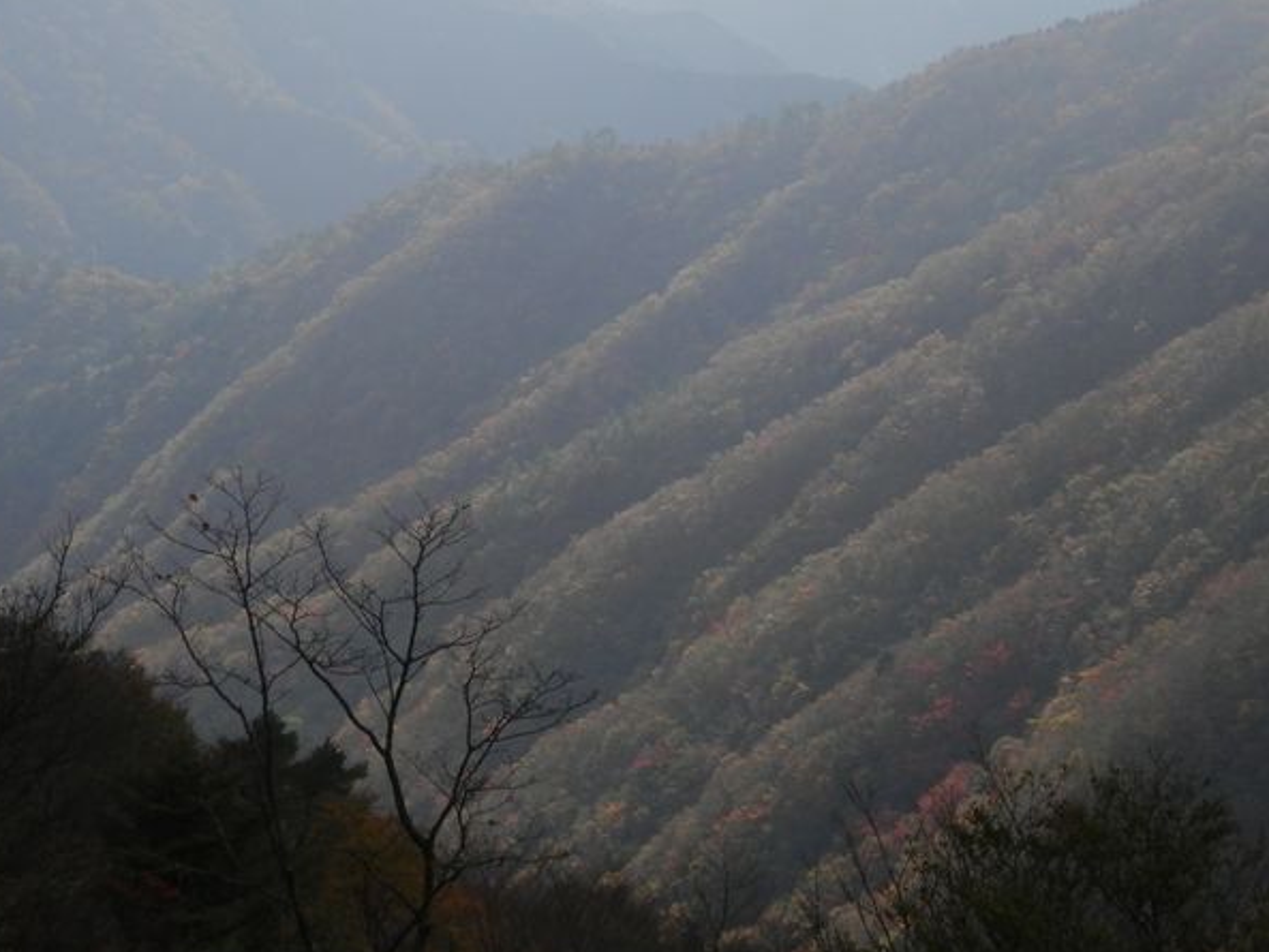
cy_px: 349
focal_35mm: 89
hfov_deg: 22.0
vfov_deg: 16.6
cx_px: 655
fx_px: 3263
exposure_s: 1/500
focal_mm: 11.9
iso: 80
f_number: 4.4
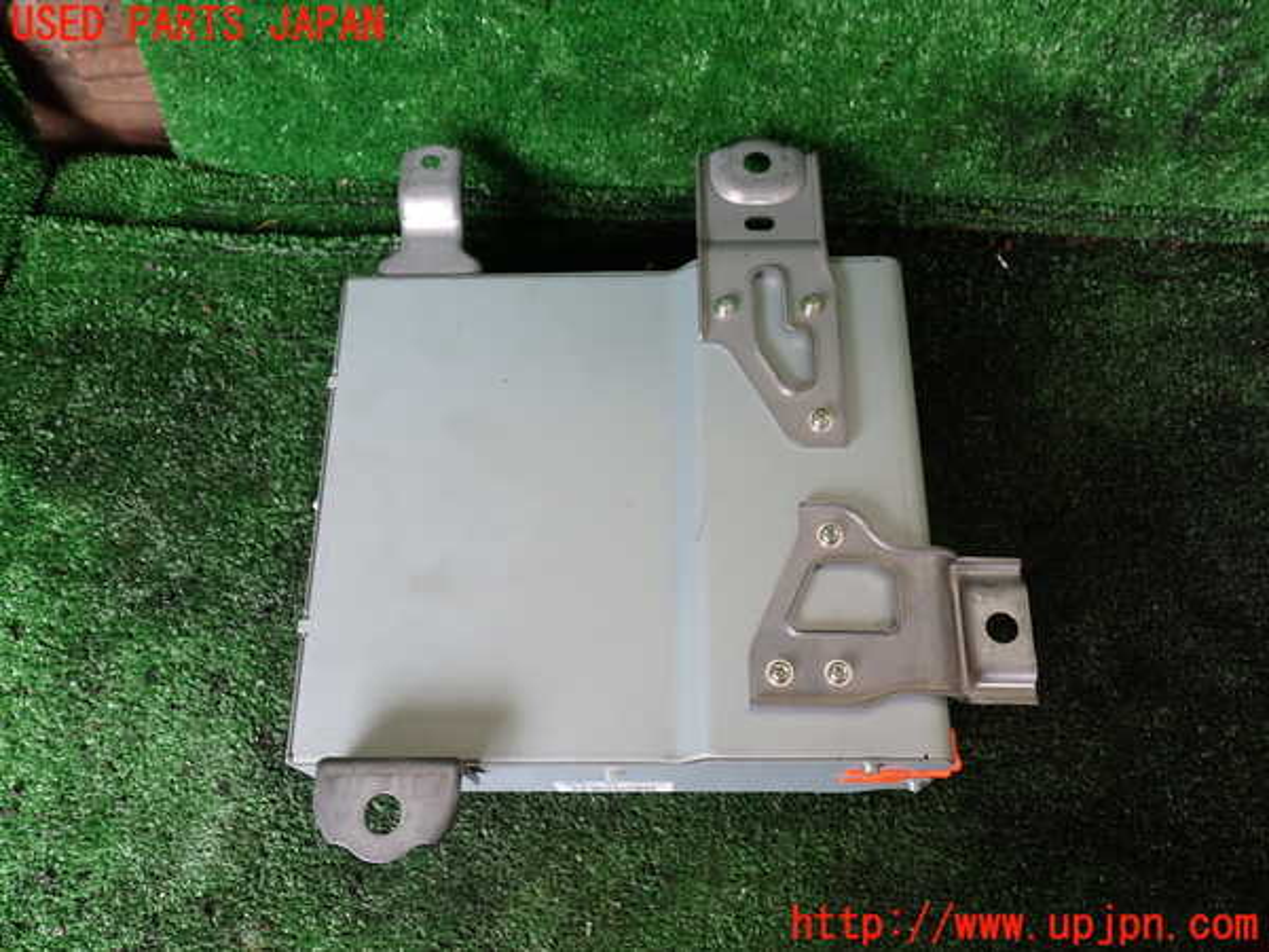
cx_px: 634
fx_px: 1100
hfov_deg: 60.0
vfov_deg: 46.8
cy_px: 476
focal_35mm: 30
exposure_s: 1/60
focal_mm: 5.4
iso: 200
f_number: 2.3
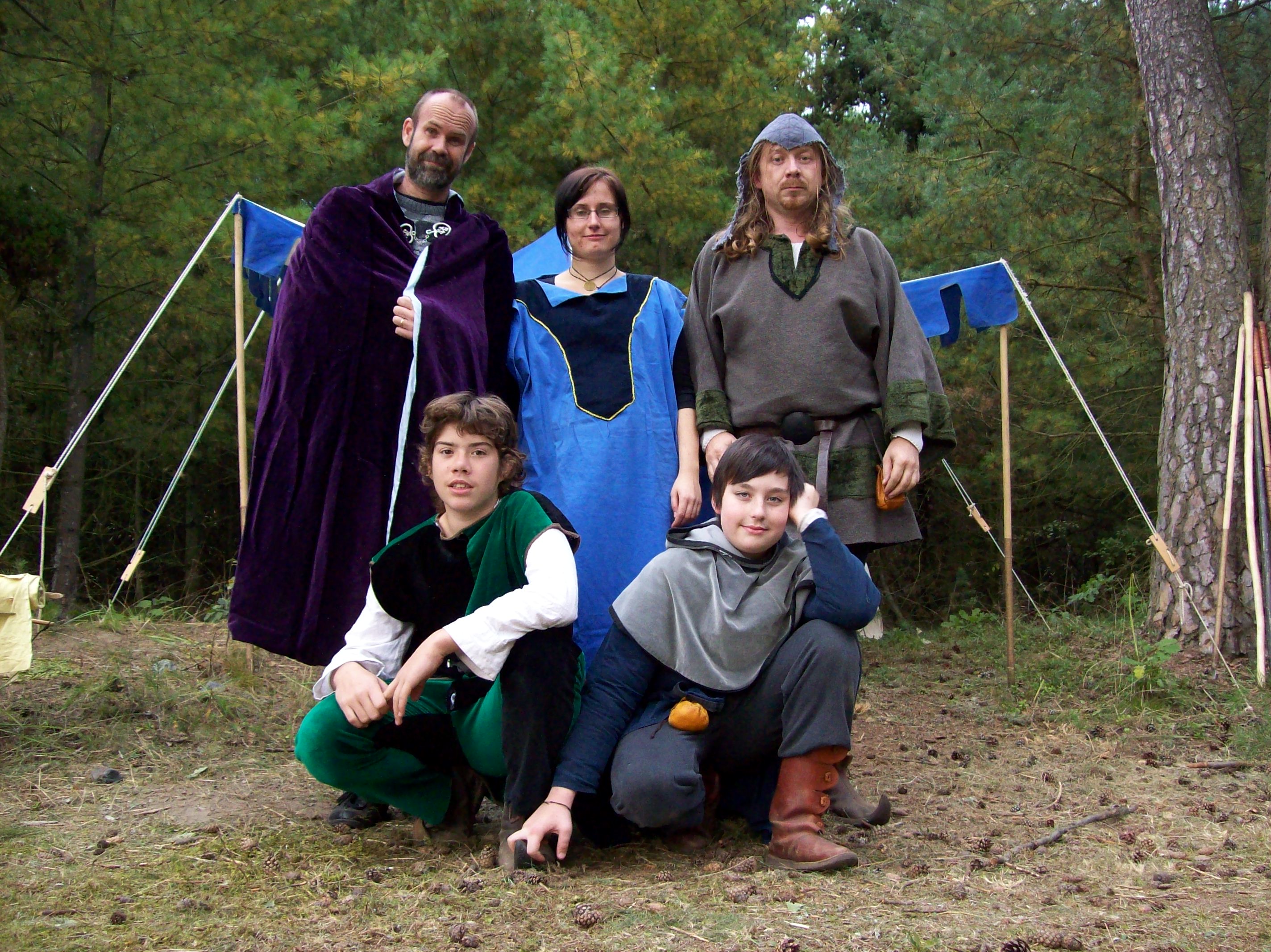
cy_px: 476
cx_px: 636
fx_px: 1321
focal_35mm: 36
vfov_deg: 39.6
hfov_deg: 51.4
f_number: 2.7
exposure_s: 1/64
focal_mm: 6
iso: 200
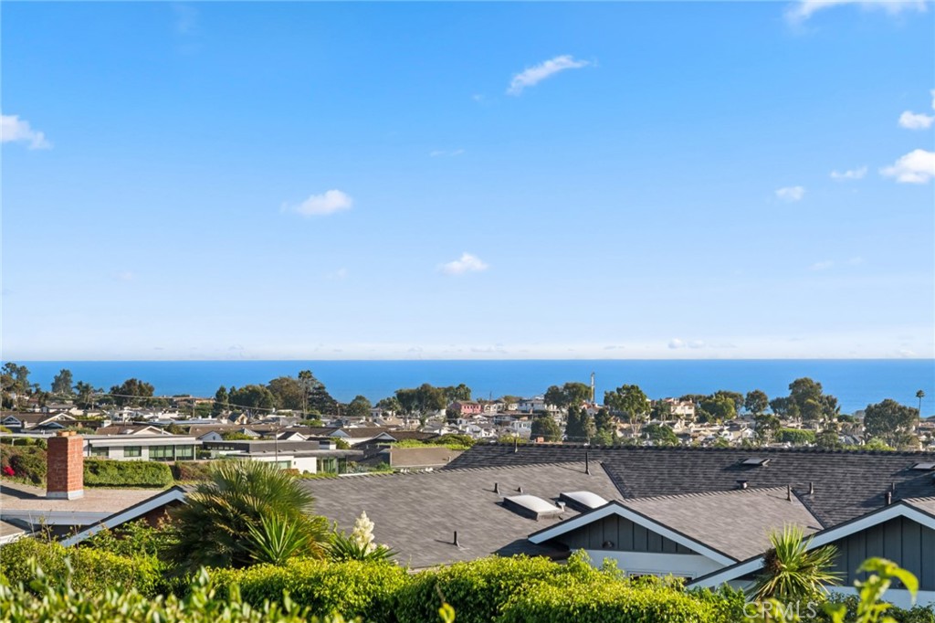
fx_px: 2752
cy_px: 312
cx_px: 468
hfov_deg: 19.3
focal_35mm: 106
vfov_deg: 12.9
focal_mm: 70
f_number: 10
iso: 80
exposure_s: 1/50
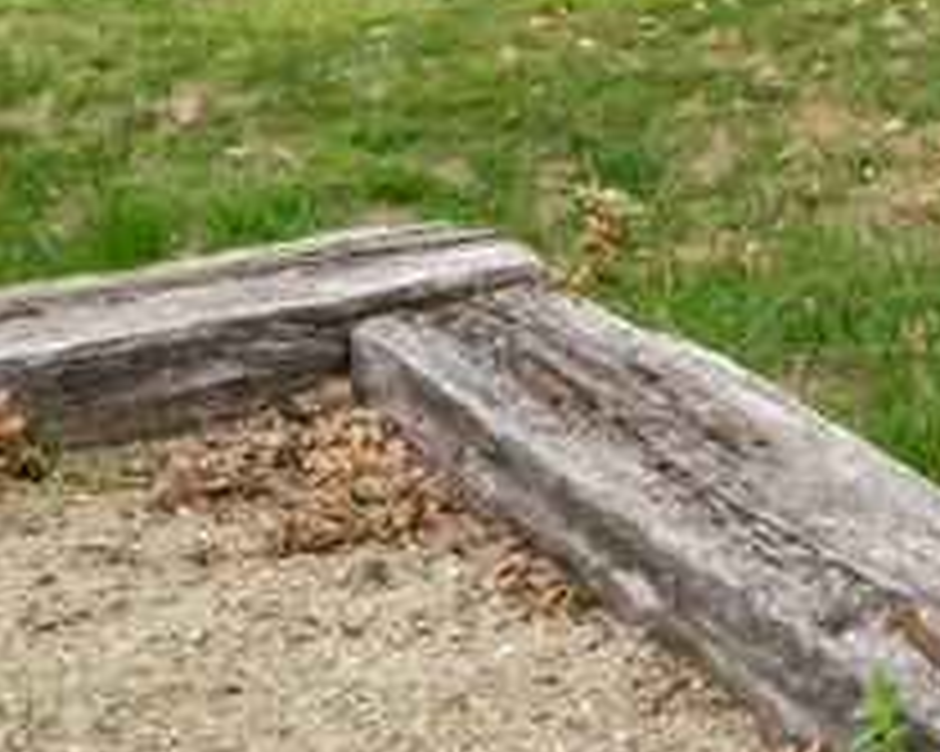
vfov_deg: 11.0
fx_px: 3587
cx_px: 1947
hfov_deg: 12.8
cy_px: -675
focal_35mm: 129
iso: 800
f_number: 11
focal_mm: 16
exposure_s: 1/80
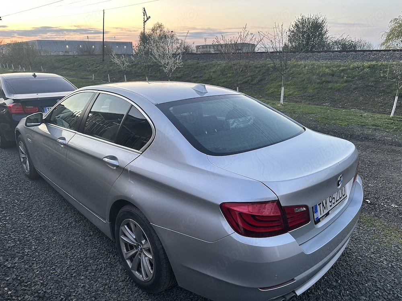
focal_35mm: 24
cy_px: 150
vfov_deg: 56.8
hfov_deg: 71.6
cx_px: 201
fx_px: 279
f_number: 1.78
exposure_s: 1/108
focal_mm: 6.86
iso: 250
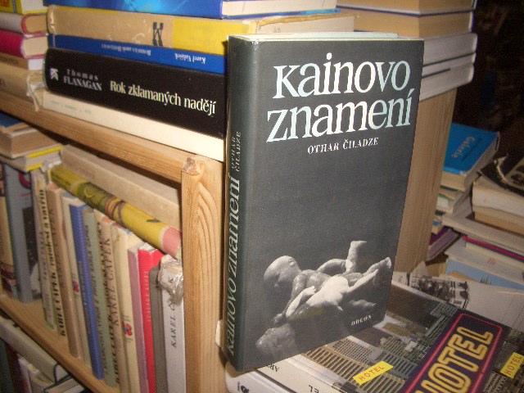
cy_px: 196
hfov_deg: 52.6
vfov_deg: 40.7
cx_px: 262
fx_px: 530
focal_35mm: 35
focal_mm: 5.8
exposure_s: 1/60
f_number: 2.6
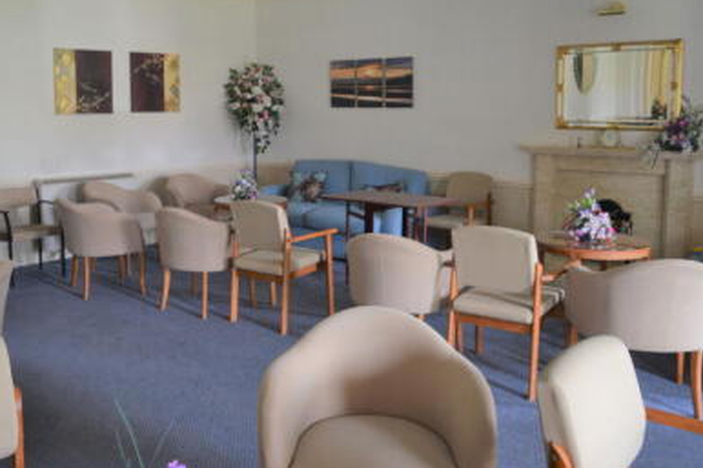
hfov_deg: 51.6
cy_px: 196
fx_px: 722
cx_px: 282
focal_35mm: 37
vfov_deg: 35.8
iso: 100
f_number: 3.5
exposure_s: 1/5
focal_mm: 20
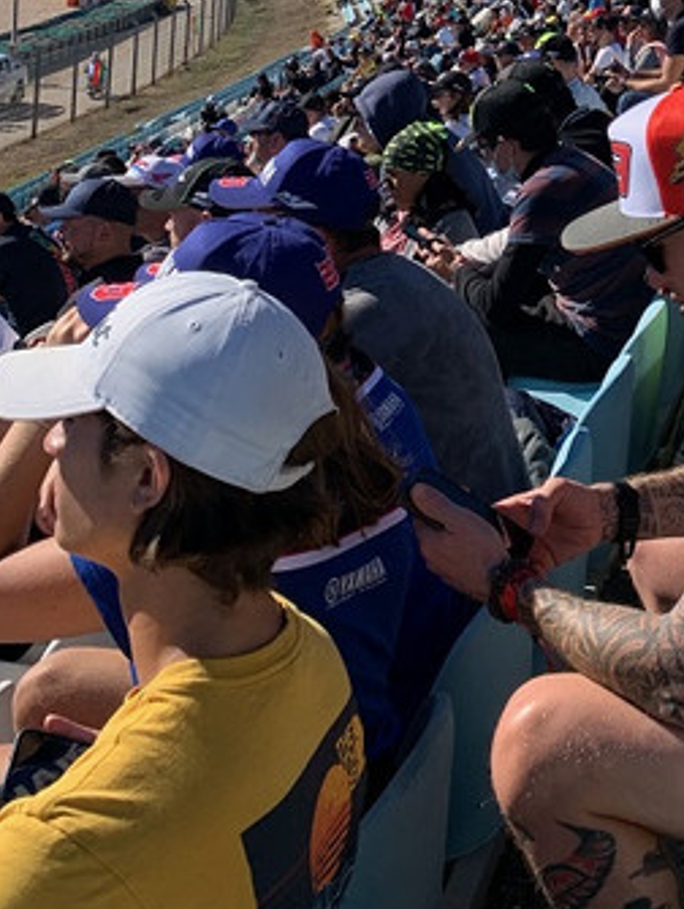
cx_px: 698
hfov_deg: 22.7
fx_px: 1630
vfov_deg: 28.7
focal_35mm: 62
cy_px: -57
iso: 25
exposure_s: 1/2033
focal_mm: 4.25
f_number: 1.8
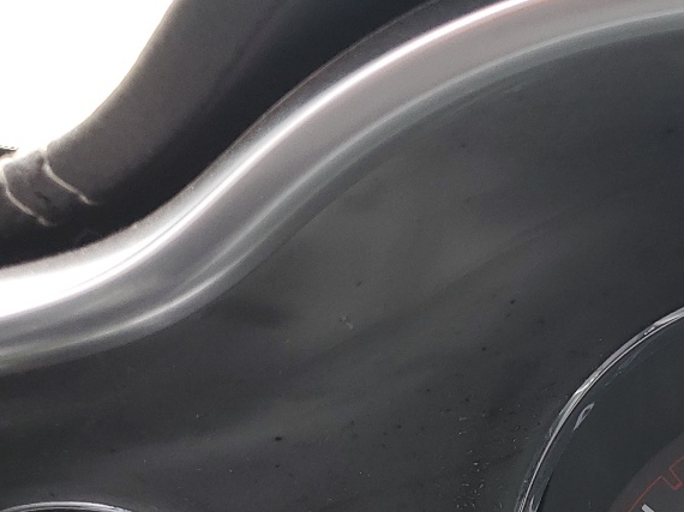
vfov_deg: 18.6
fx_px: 1442
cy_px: 683
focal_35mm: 73
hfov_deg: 24.0
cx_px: 847
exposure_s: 1/159
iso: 50
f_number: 1.5
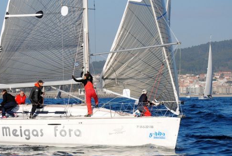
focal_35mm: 167
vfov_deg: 8.3
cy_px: 73
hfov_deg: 12.3
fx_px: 1078
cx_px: 77
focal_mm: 68
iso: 100
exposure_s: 1/640
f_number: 6.3
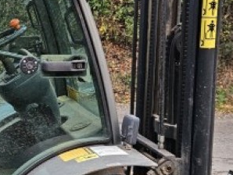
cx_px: -43
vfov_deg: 13.3
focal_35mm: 111
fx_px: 748
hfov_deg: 17.0
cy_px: 111
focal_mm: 5.4
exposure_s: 1/100
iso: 125
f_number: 1.8
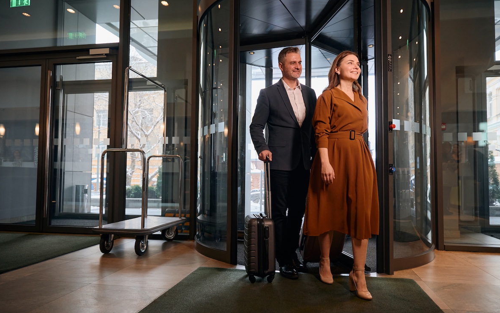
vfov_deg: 49.3
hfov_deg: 72.5
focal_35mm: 25
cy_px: 160
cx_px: 253
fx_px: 341
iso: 1600
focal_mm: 24
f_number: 3.2
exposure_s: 1/250
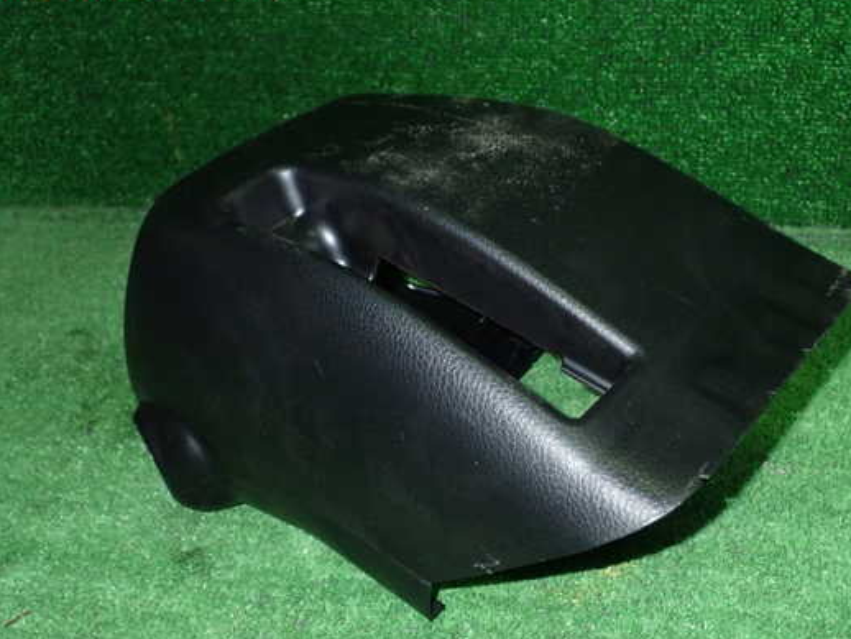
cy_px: 332
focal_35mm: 44
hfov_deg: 42.9
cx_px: 463
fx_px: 1082
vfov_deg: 32.9
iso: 800
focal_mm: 6.83
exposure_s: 1/40
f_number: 8
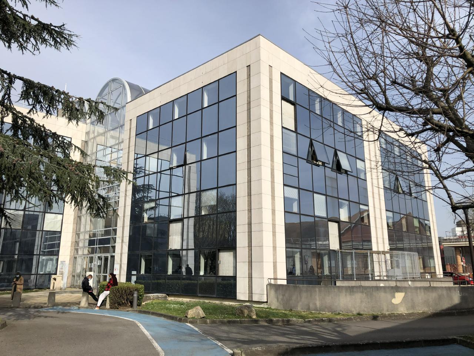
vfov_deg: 49.7
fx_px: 383
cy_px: 178
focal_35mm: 28
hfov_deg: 63.4
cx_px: 237
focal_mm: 3.99
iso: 20
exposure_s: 1/2667
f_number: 1.8
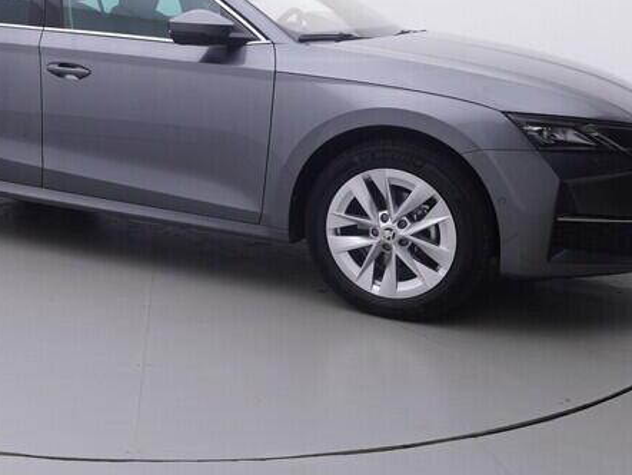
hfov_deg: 37.1
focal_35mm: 50
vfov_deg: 28.5
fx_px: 915
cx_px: 152
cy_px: 96
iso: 200
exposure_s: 1/80
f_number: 5
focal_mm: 15
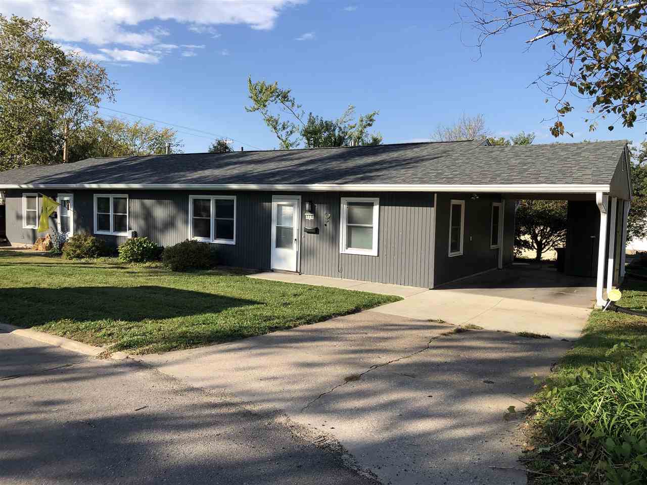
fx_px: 523
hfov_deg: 63.4
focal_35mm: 28
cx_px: 324
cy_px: 242
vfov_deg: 49.7
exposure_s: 1/1312
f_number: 1.8
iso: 20
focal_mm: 3.99
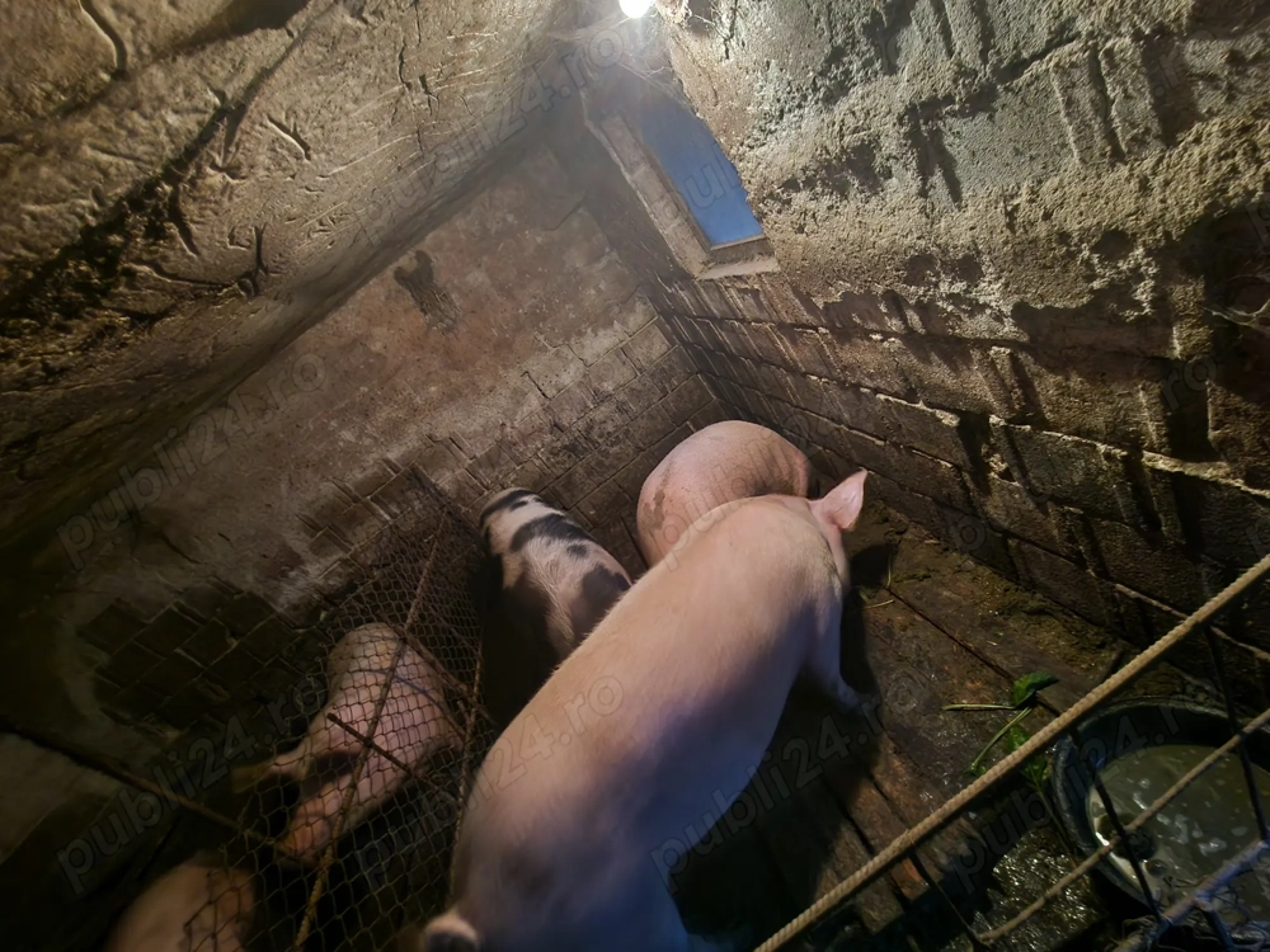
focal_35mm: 13
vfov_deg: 89.9
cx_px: 635
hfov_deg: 106.2
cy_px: 476
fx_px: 477
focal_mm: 2.2
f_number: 2.2
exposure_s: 1/7
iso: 1250
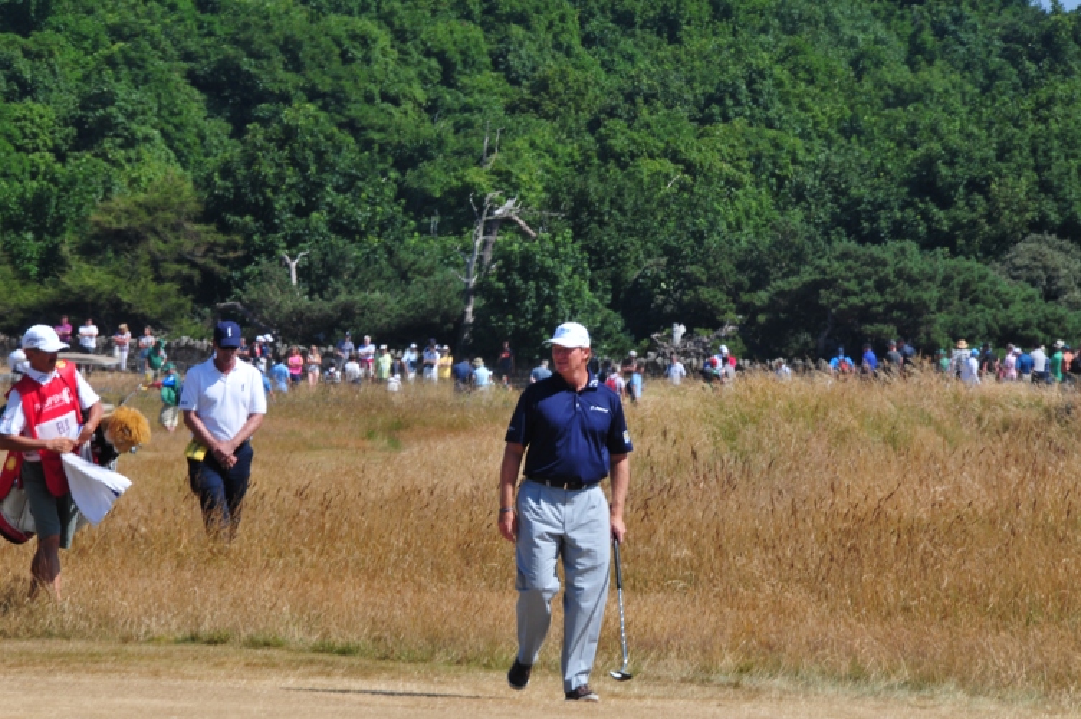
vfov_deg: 3.0
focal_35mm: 450
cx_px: 540
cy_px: 360
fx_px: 13500
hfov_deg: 4.6
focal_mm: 300
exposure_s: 1/80
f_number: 25
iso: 400
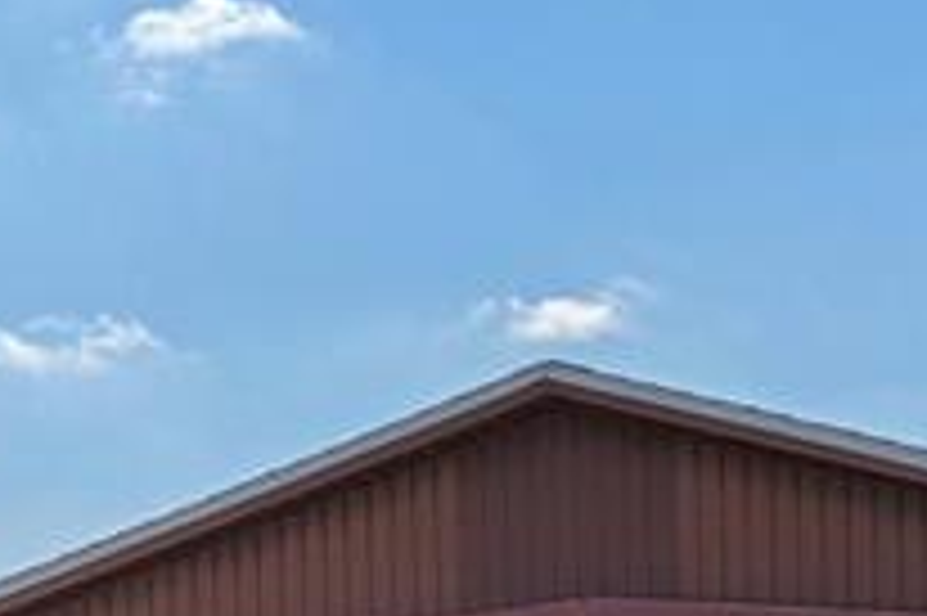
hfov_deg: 13.5
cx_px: -63
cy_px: 908
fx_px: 3834
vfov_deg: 9.0
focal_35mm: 149
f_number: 8
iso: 320
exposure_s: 1/250
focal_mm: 20
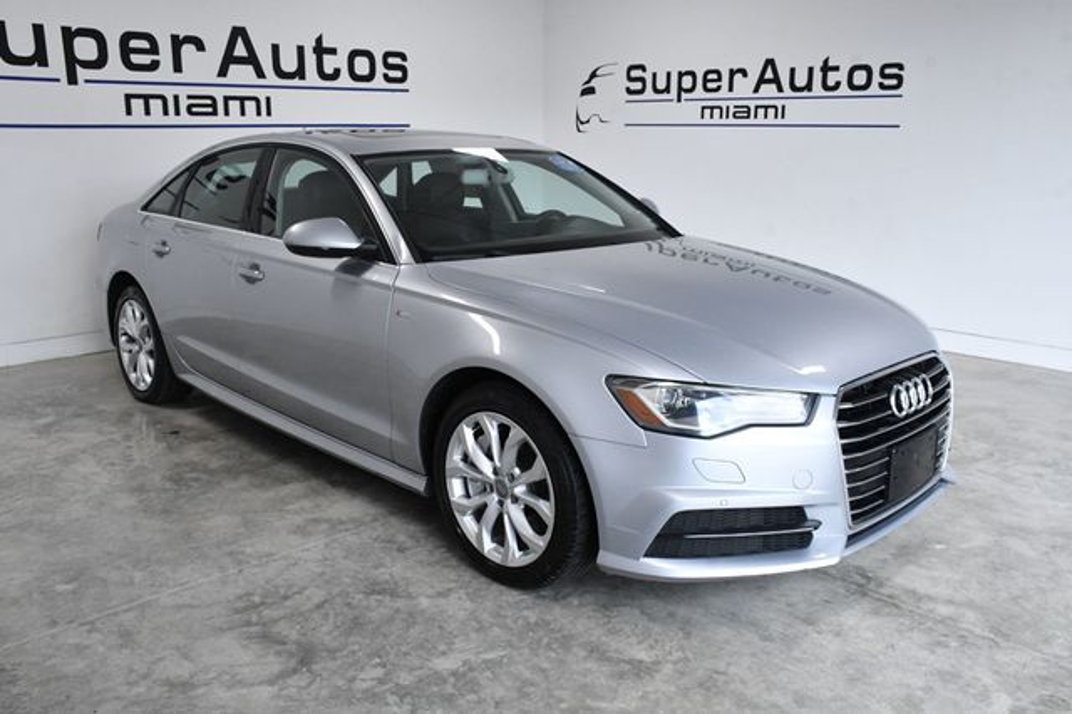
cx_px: 536
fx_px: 893
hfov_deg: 62.0
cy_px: 357
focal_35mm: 30
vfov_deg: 43.6
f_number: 10
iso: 2500
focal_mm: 20
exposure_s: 1/400
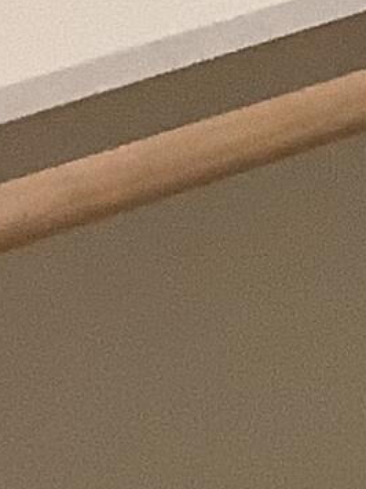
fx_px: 3696
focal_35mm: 262
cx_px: 1520
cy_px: -464
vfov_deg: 7.3
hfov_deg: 5.0
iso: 200
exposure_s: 1/60
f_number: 2.4
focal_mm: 3.3
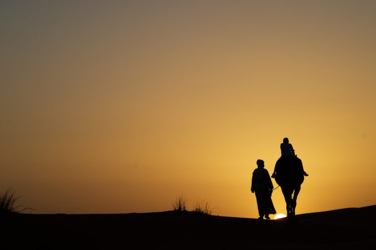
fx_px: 1409
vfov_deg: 10.1
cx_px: 188
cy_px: 125
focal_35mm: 135
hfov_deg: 15.2
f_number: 5
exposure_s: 1/800
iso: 100
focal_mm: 135
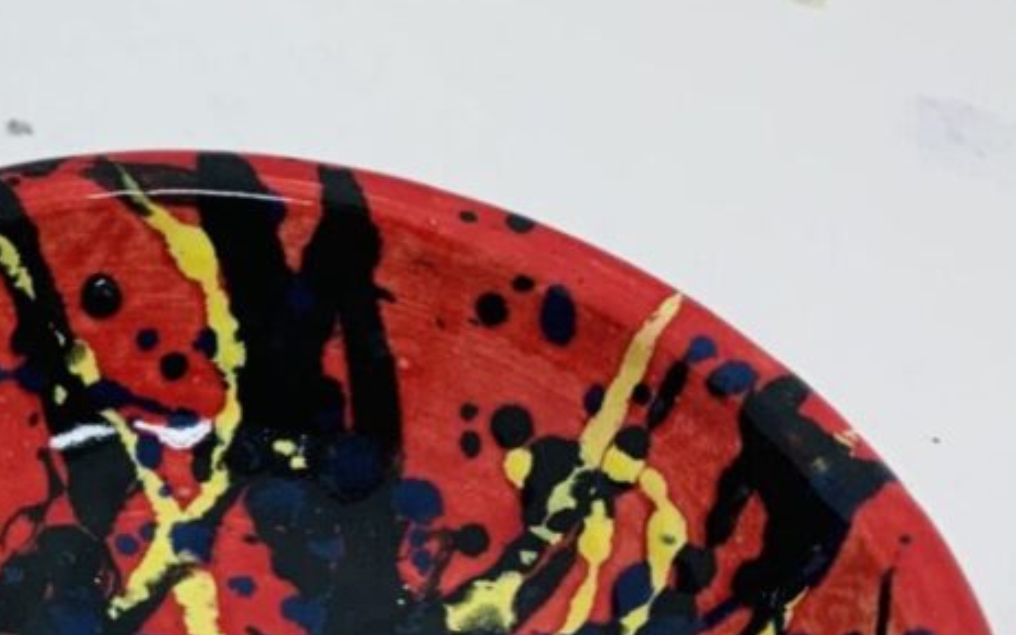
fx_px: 2381
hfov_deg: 20.9
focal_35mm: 86
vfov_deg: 15.1
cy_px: 507
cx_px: -456
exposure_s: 1/120
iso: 80
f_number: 1.8
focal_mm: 4.25
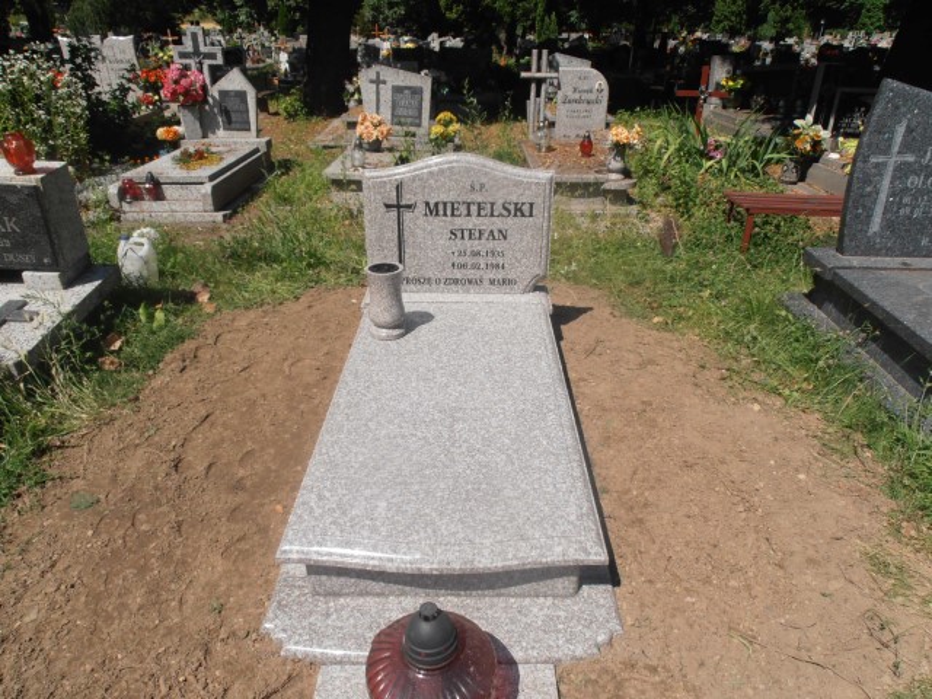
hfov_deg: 71.6
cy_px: 350
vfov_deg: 56.8
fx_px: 646
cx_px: 466
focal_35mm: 24
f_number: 7.9
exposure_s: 1/250
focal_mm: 4.2
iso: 80
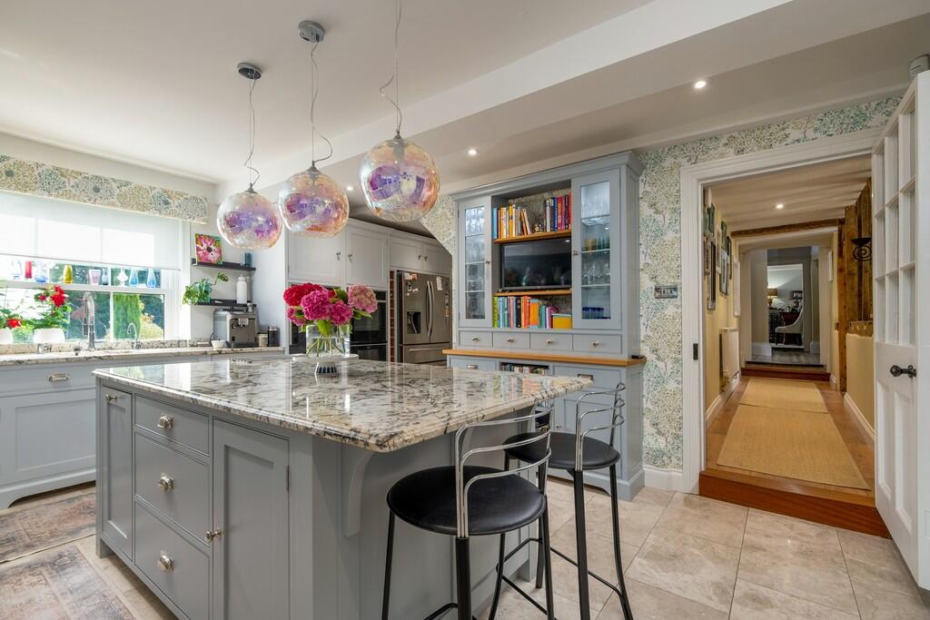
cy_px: 310
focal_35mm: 15
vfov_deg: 77.3
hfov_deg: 100.4
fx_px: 388
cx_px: 465
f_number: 7.1
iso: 160
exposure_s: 1/10
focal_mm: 10.1
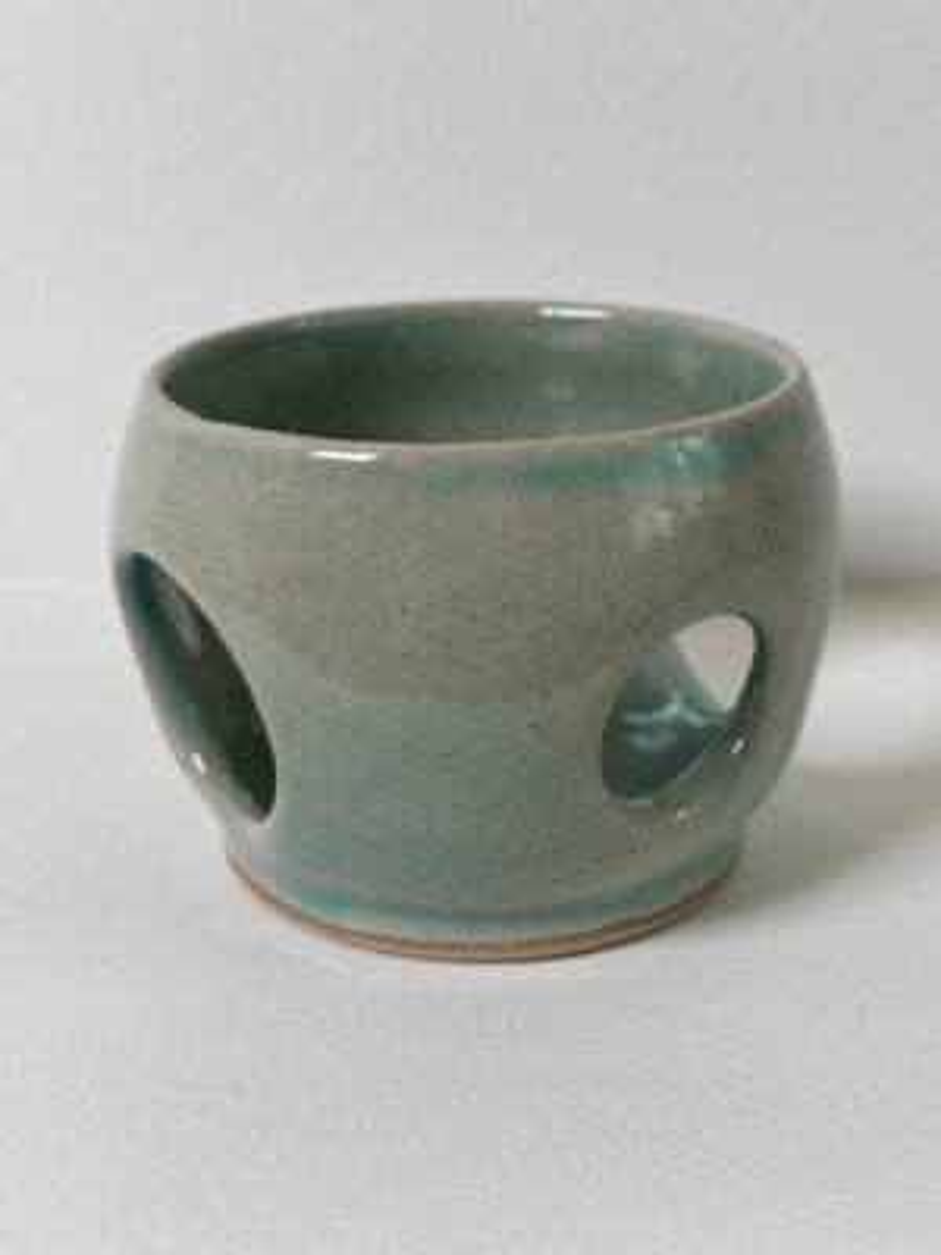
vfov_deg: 39.7
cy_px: 628
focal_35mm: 48
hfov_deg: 30.3
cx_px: 470
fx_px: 1740
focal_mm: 6.86
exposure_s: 1/121
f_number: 1.78
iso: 80
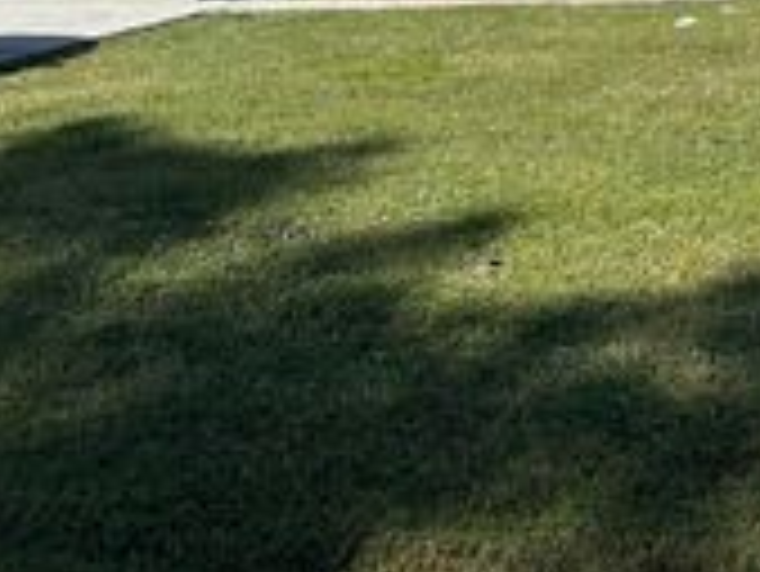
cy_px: -142
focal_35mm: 71
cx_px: 791
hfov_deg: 25.7
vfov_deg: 19.4
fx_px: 1560
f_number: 1.78
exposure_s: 1/5525
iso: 80
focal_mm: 6.86
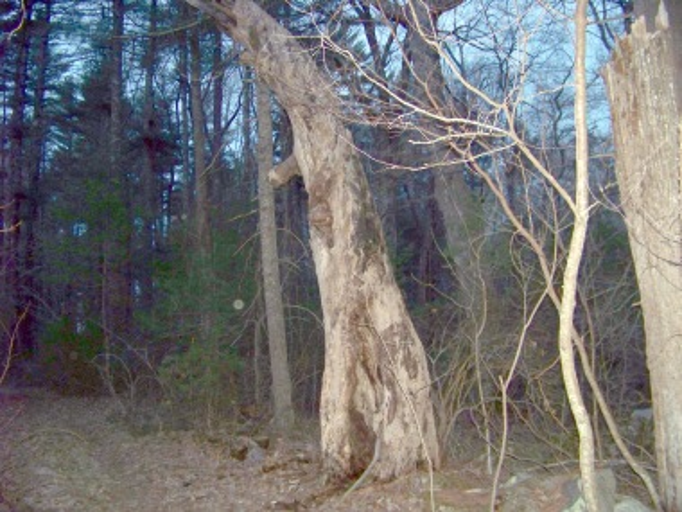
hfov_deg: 51.4
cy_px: 256
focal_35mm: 36
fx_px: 709
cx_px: 341
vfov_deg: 39.7
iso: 200
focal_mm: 5.85
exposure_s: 1/30
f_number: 2.8
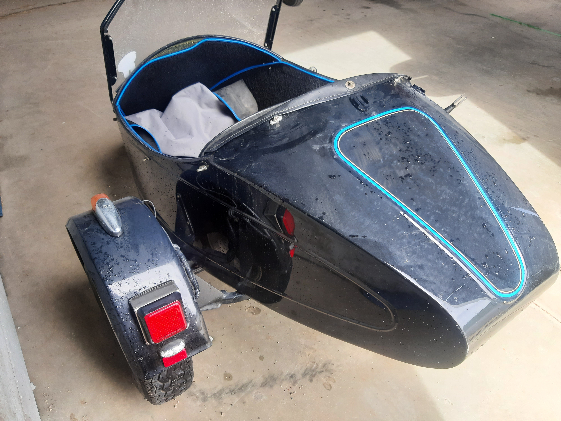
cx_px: 280
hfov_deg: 67.3
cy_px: 210
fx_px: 421
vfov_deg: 53.1
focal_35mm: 26
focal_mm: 3.92
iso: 50
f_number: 1.7
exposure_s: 1/120
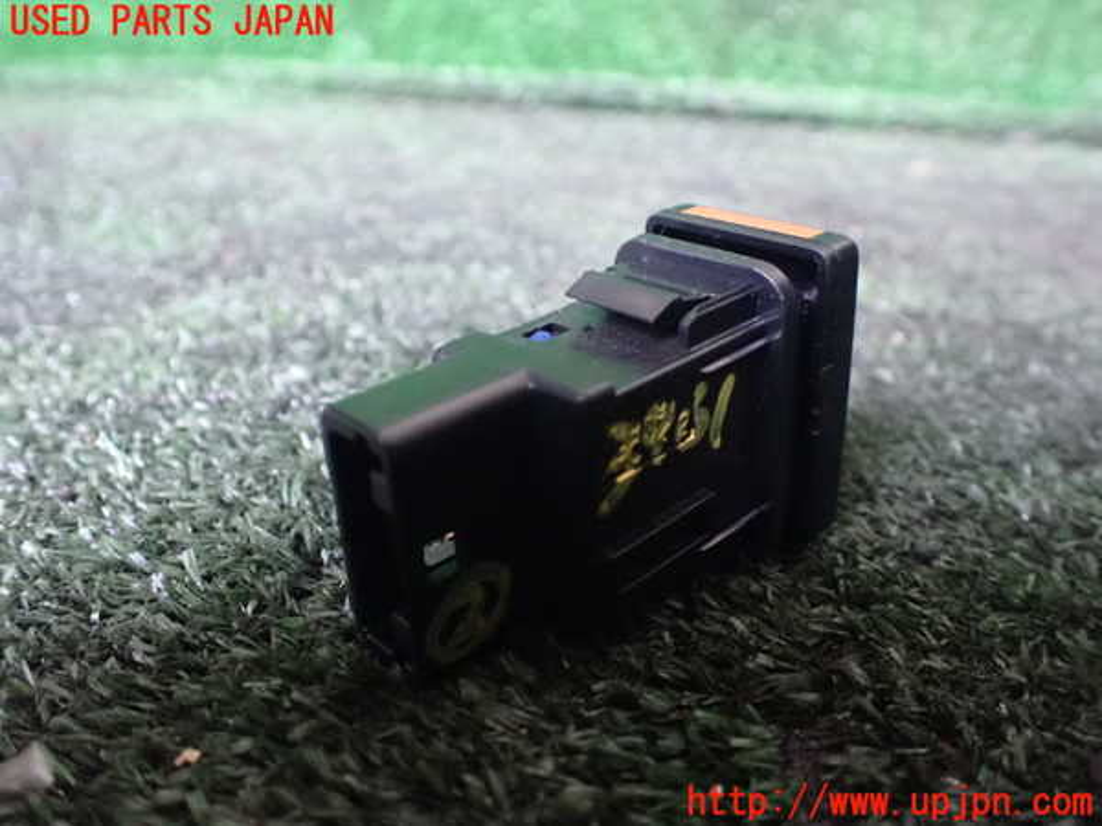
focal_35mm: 30
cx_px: 551
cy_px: 413
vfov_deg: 46.8
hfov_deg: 60.0
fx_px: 955
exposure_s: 1/13
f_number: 2.3
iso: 1600
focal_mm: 5.4
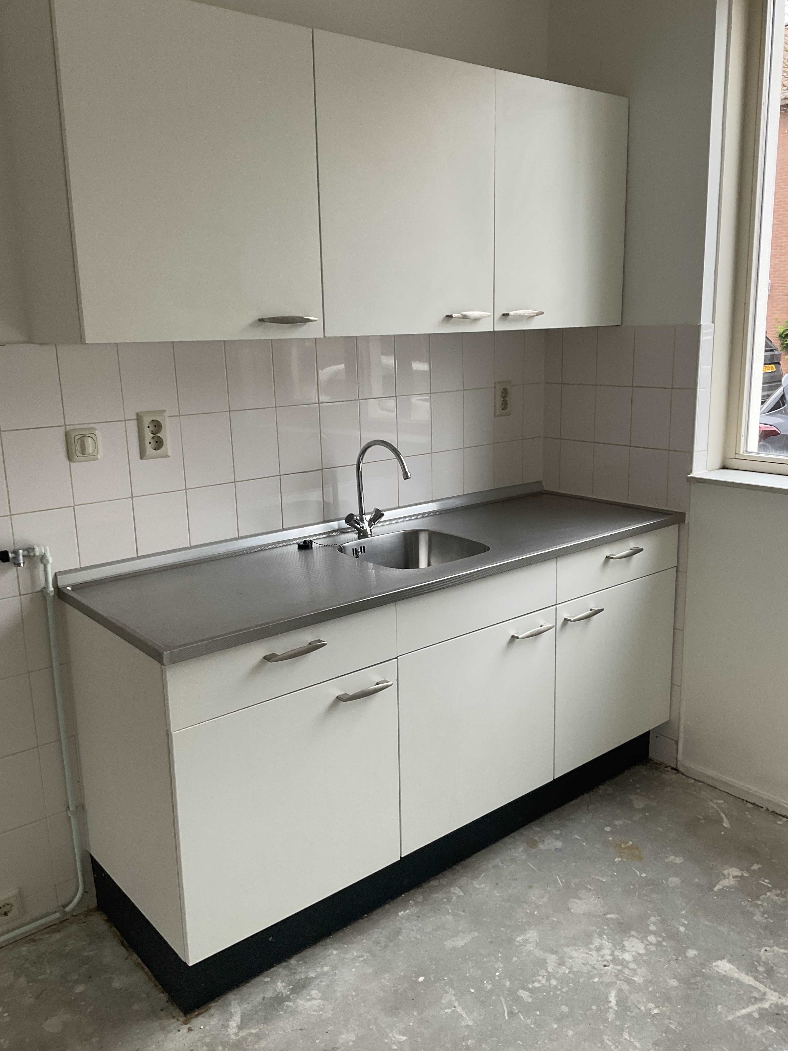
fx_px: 880
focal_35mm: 29
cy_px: 526
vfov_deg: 61.7
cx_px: 394
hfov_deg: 48.2
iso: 40
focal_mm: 3
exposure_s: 1/60
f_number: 1.8
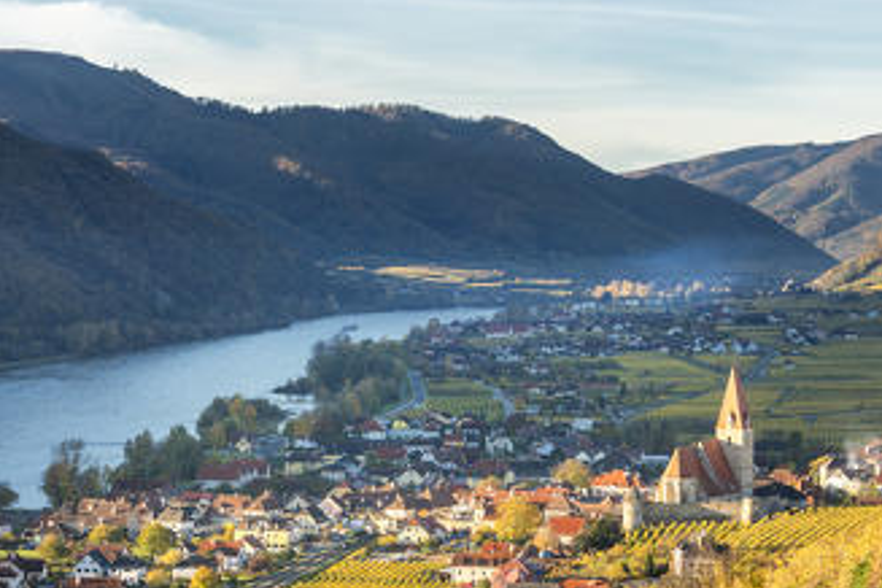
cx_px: 374
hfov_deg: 18.6
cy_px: 399
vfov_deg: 12.4
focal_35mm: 110
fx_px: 2695
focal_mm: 60
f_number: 11
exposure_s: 1/30
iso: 100
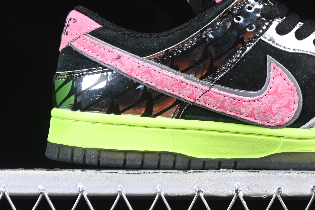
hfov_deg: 12.3
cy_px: 28
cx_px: 271
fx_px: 1453
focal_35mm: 166
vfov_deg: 8.2
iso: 160
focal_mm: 50
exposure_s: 1/60
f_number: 6.3
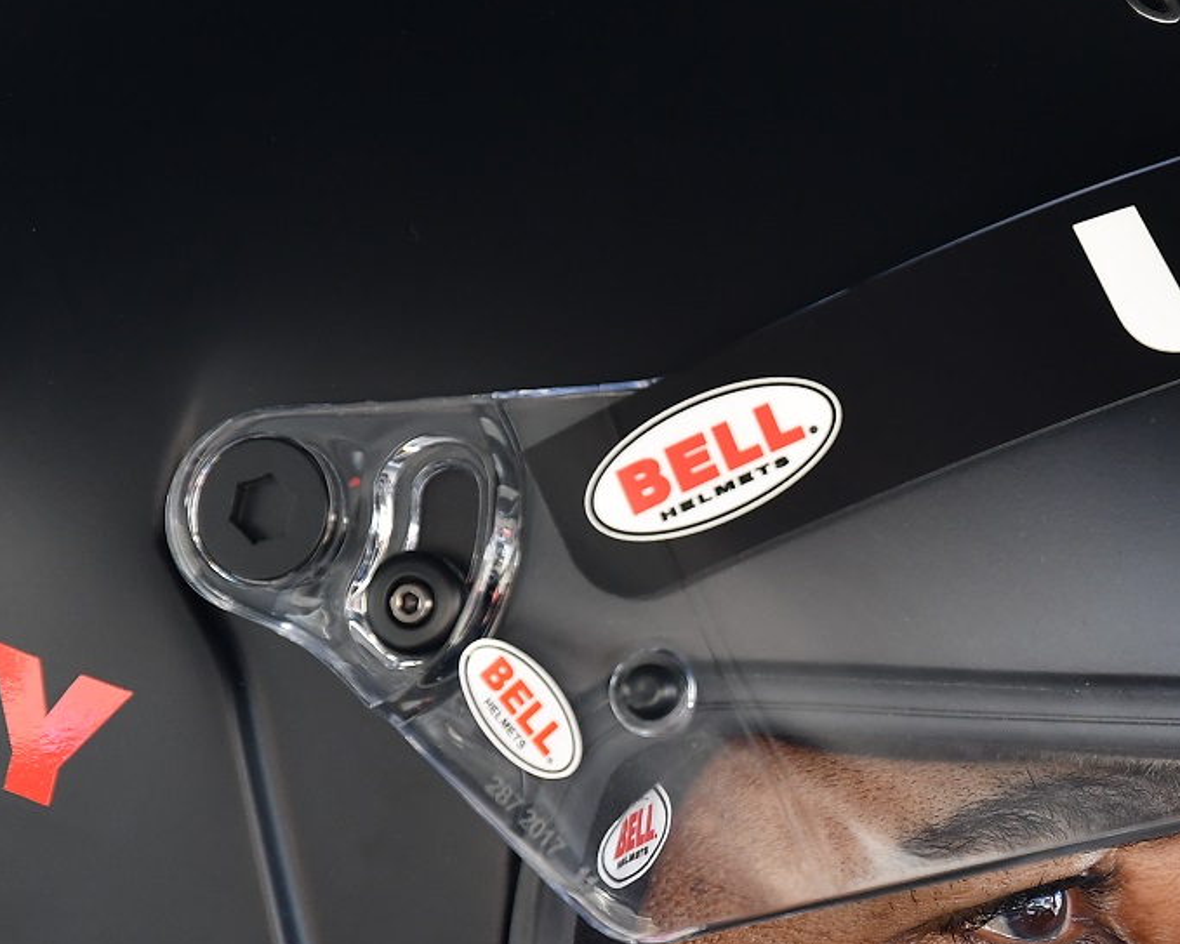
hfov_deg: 6.8
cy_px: 743
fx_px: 9847
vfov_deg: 5.5
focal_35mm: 282
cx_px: 1253
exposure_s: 1/250
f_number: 4
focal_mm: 80
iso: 400
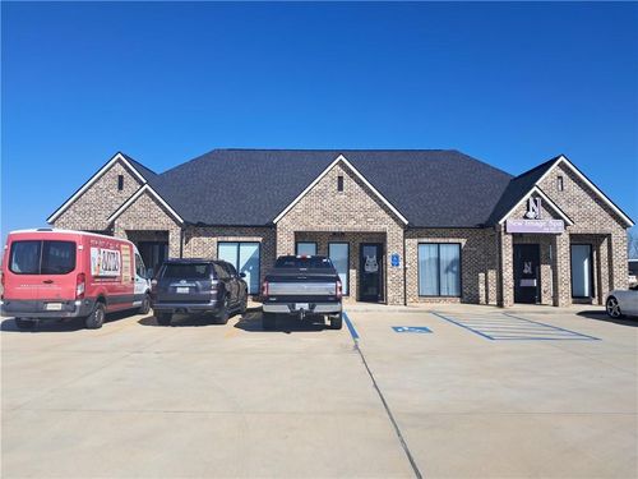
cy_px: 240
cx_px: 319
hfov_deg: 65.3
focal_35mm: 27
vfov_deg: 51.4
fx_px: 498
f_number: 1.8
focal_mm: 4
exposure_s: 1/750
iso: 50
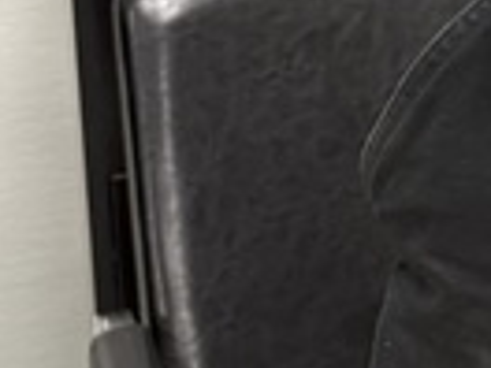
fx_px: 2851
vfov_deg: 7.0
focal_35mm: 201
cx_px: 1265
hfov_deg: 8.7
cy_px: -465
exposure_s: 1/60
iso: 100
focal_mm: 5.96
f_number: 1.6
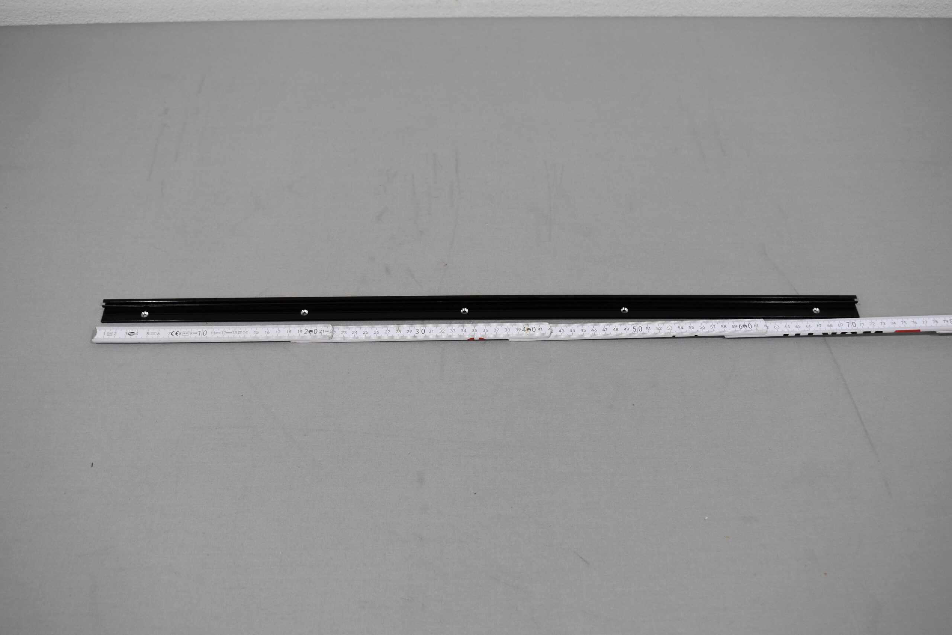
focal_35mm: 38
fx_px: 992
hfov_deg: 51.3
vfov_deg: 35.5
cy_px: 318
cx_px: 476
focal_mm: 25
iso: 400
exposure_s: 1/125
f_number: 5.6
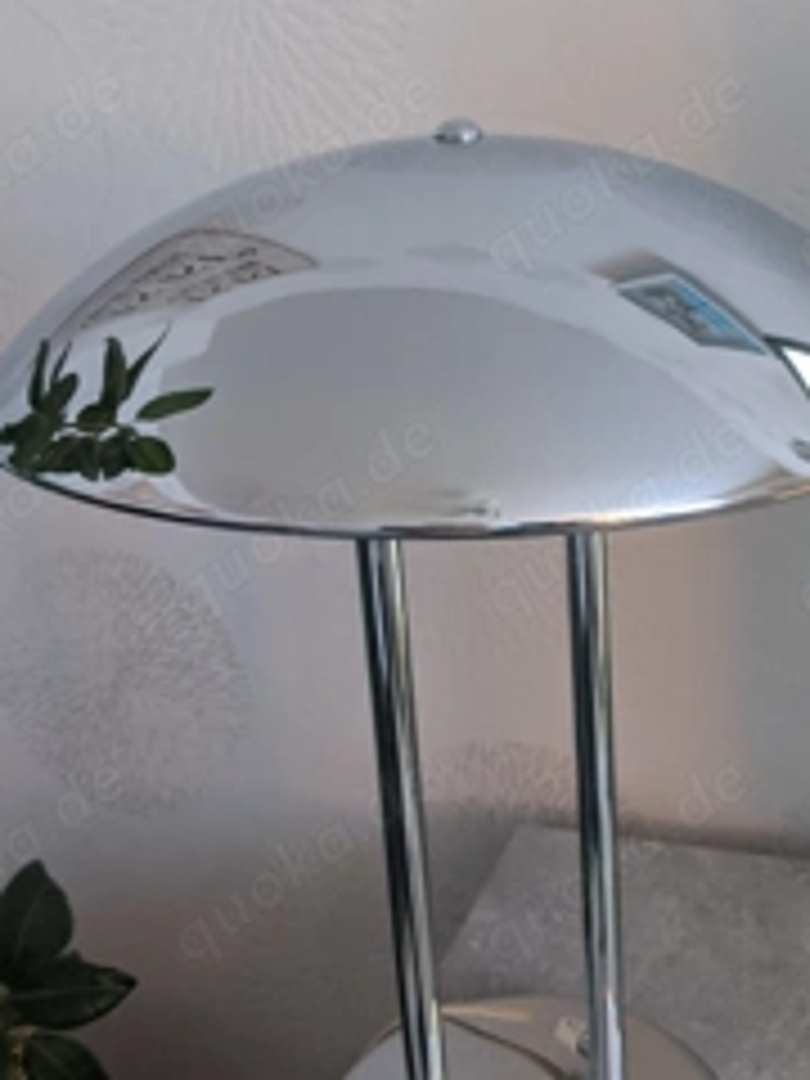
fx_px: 1404
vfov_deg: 42.0
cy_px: 585
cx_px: 468
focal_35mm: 45
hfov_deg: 32.1
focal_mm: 4.44
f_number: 1.8
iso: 888
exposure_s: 1/20
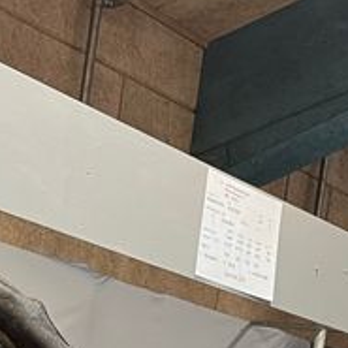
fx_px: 1353
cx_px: 162
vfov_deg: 13.8
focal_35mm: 119
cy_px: 525
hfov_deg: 14.6
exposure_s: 1/50
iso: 250
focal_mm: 5.1
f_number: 1.6
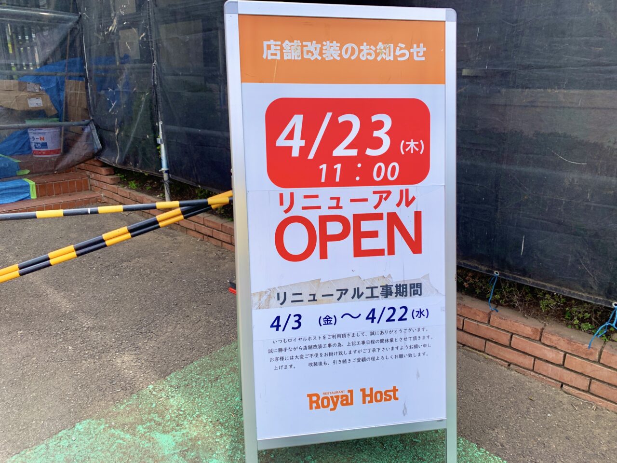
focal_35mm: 26
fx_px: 463
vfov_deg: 53.1
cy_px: 232
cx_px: 308
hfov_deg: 67.3
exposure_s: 1/864
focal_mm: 4.25
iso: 25
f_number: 1.8
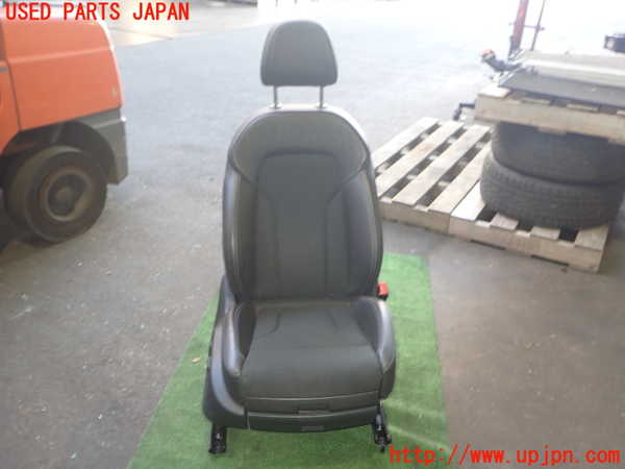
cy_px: 234
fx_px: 542
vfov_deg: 46.8
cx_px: 312
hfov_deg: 60.0
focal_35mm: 30
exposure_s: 1/30
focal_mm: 5.4
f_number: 2.3
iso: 200
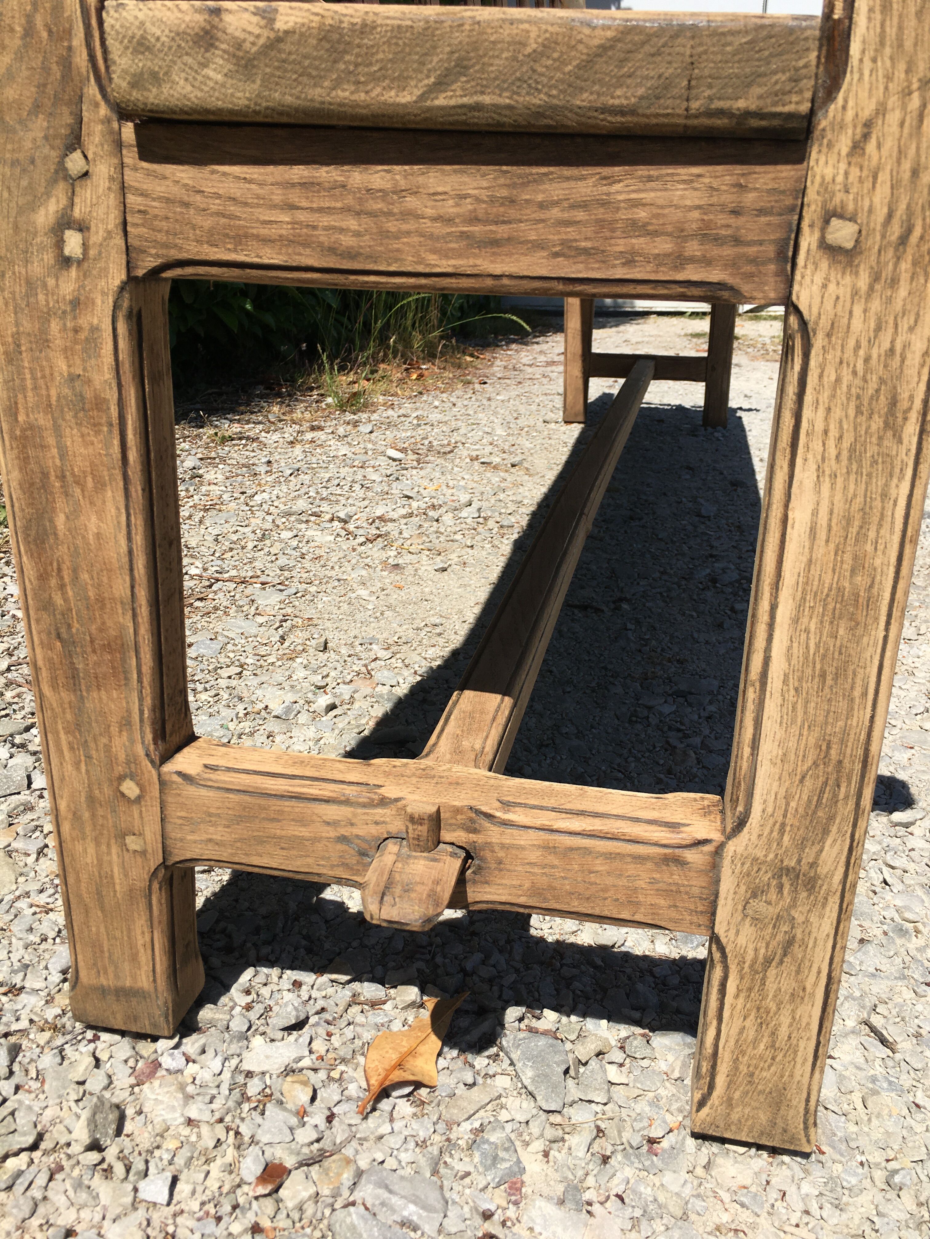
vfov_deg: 61.7
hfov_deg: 48.2
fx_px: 1039
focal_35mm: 29
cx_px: 465
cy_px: 620
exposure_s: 1/1876
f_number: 2.2
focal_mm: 4.15
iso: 25
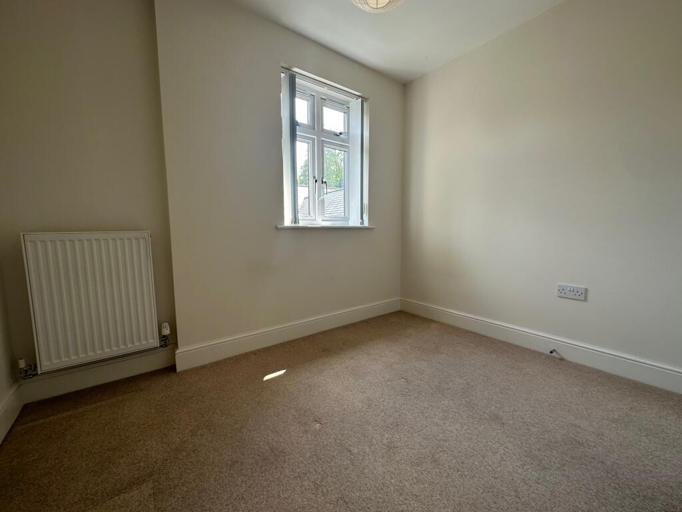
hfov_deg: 102.1
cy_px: 256
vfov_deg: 85.7
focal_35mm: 14
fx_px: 276
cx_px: 341
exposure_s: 1/113
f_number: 2.2
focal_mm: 2.22
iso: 40
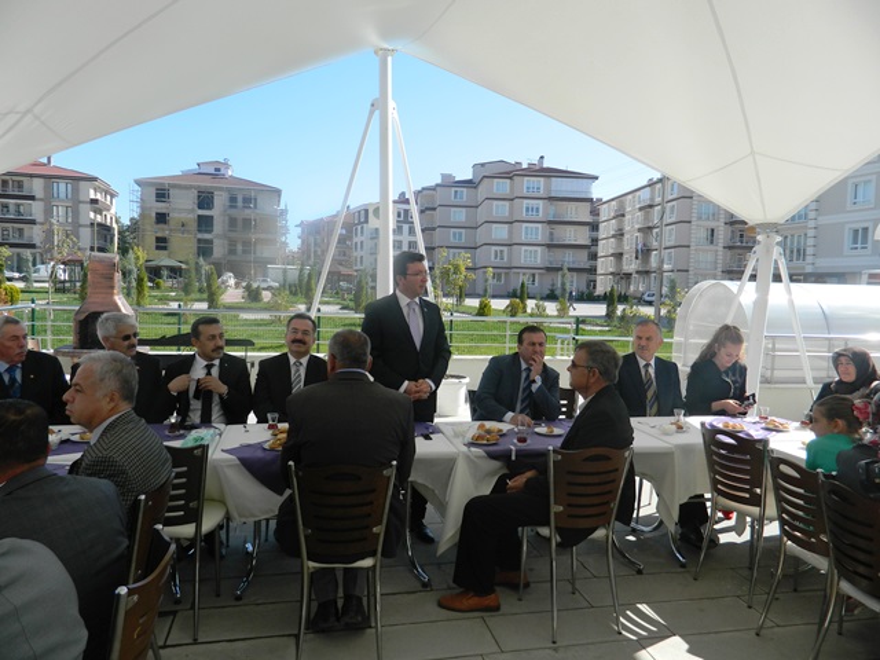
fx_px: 636
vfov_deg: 54.9
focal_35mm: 25
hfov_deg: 69.4
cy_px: 330
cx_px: 440
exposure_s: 1/640
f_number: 3.1
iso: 80
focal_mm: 4.5
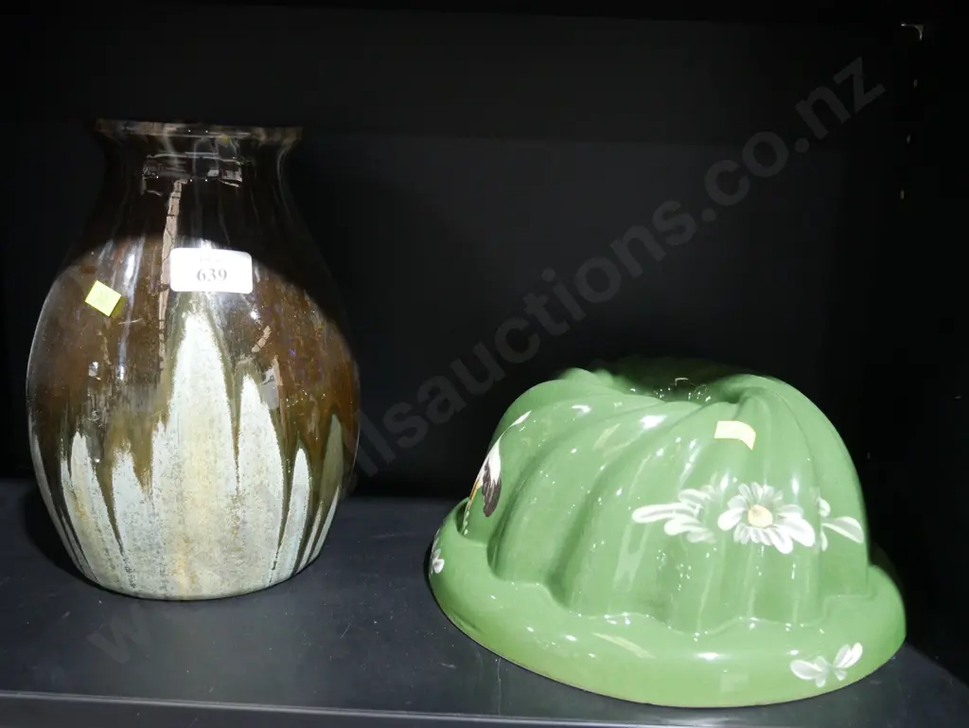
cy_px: 364
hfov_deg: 49.0
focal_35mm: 38
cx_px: 484
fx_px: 1064
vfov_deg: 37.8
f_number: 4.1
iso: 2500
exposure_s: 1/60
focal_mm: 19
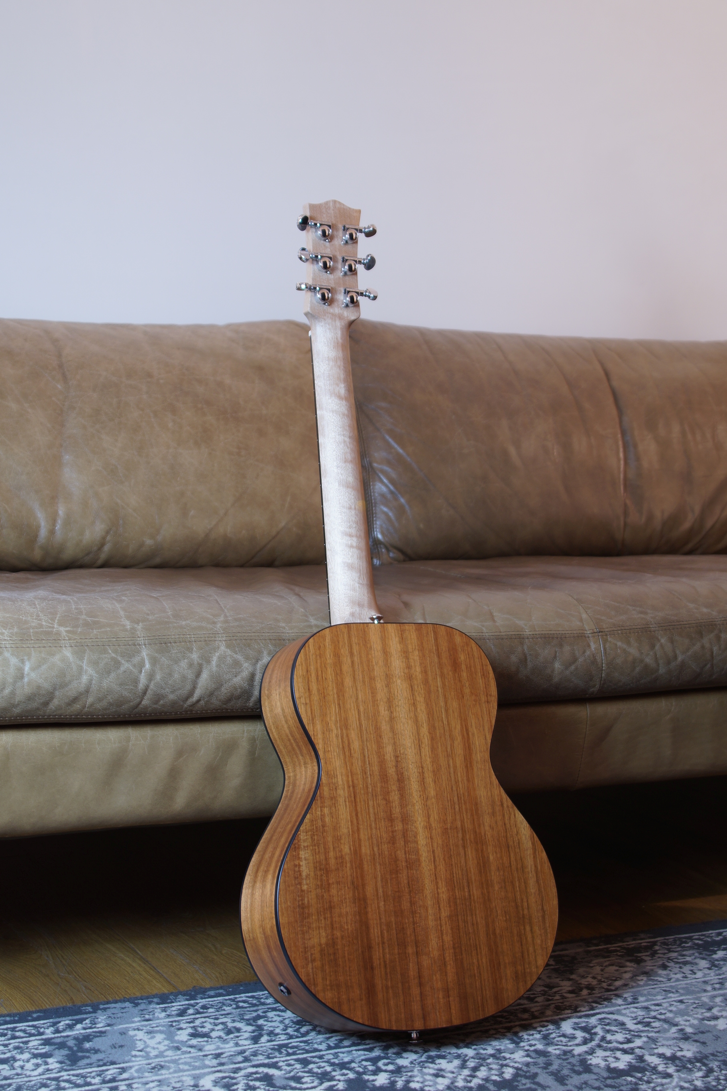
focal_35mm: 52
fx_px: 1590
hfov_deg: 25.8
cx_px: 364
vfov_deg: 37.9
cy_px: 546
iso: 100
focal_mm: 35
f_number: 4.5
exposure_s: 1/5
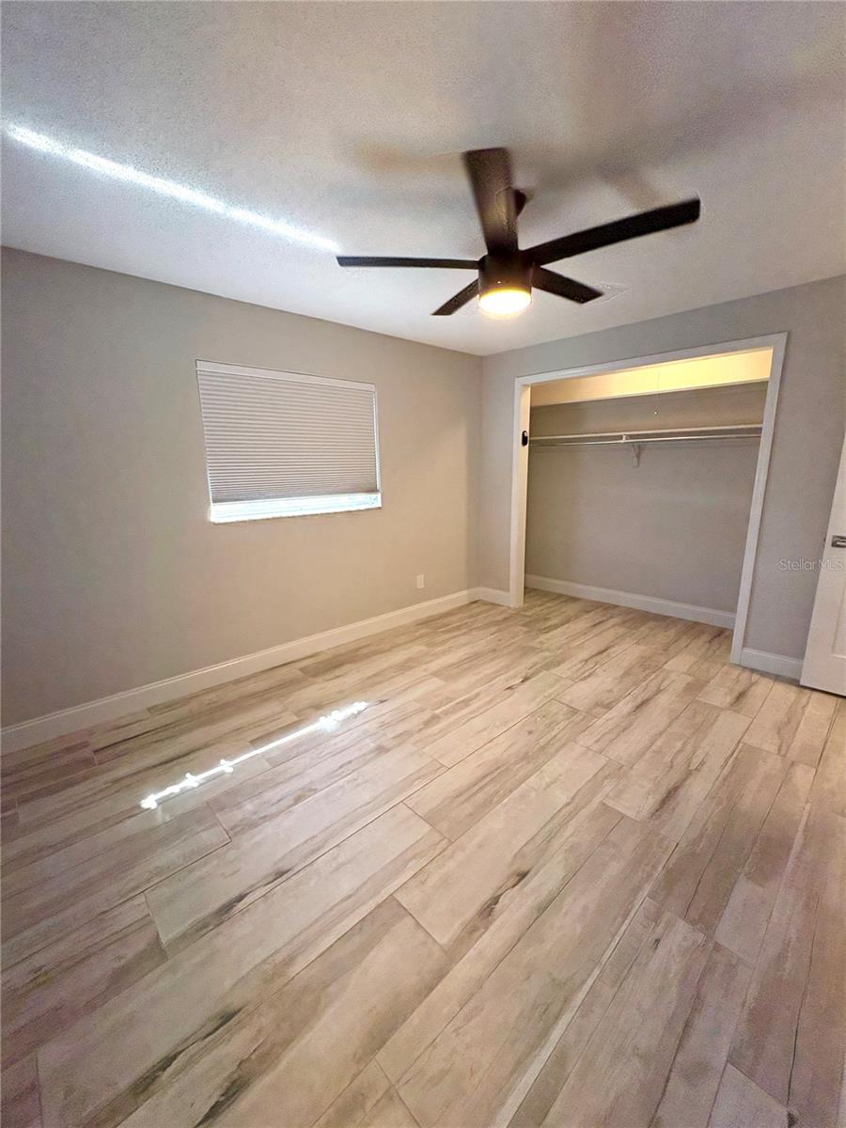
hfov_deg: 85.7
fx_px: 456
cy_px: 564
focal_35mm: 14
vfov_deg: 102.1
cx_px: 423
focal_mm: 2.22
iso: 250
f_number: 2.2
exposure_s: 1/120
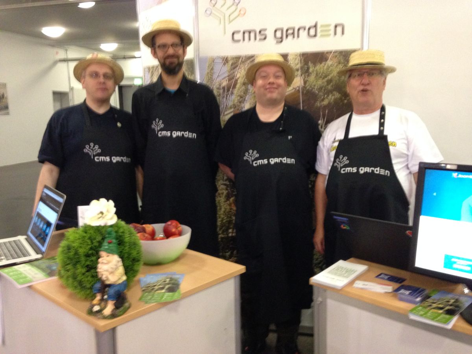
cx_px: 236
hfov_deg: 55.4
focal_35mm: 33
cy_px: 177
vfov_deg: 42.9
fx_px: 450
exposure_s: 1/20
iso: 400
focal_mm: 4.12
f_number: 2.4
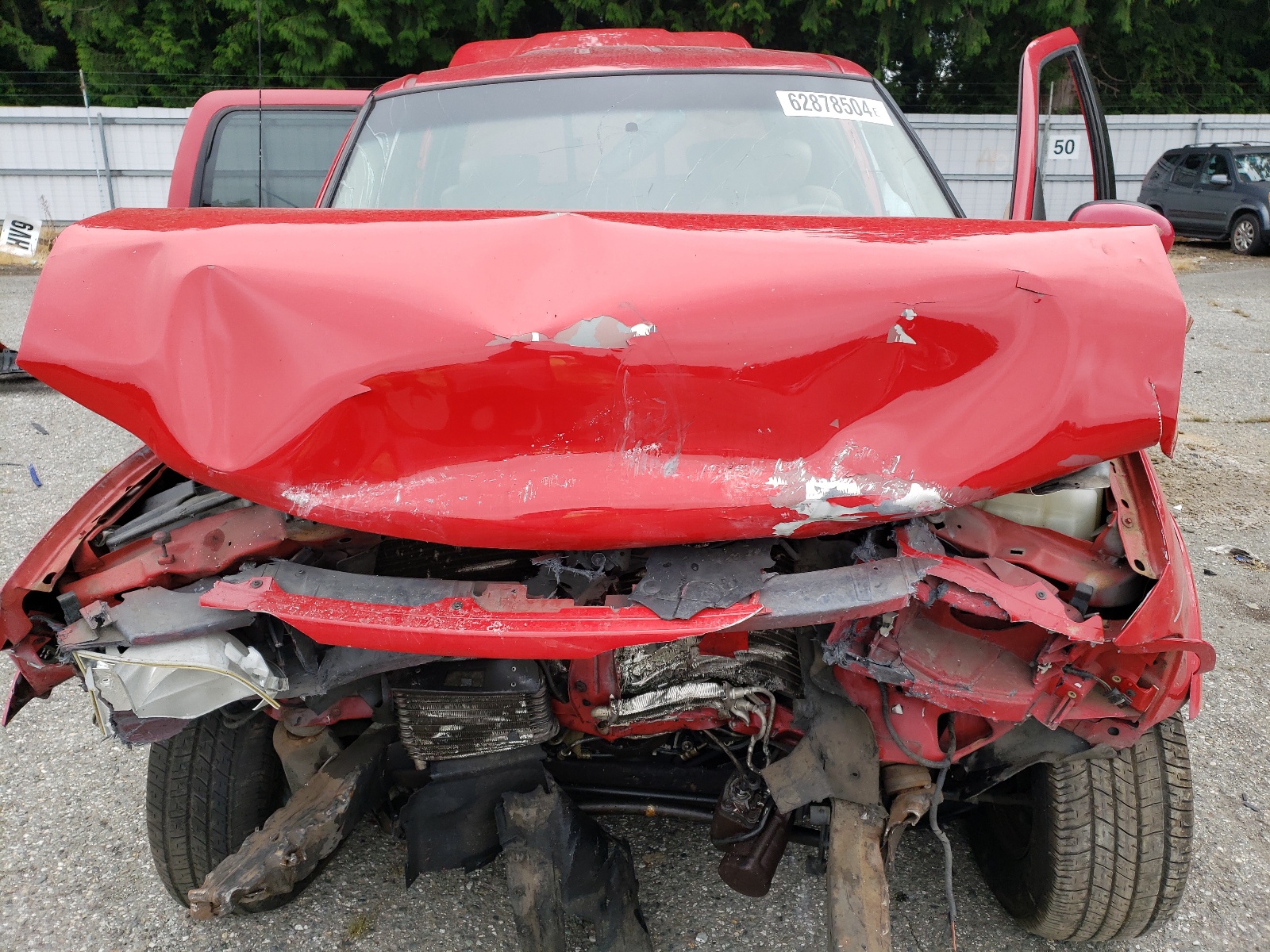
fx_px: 954
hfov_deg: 67.3
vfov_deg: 53.1
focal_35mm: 26
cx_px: 635
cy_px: 476
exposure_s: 1/500
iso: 50
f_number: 1.5
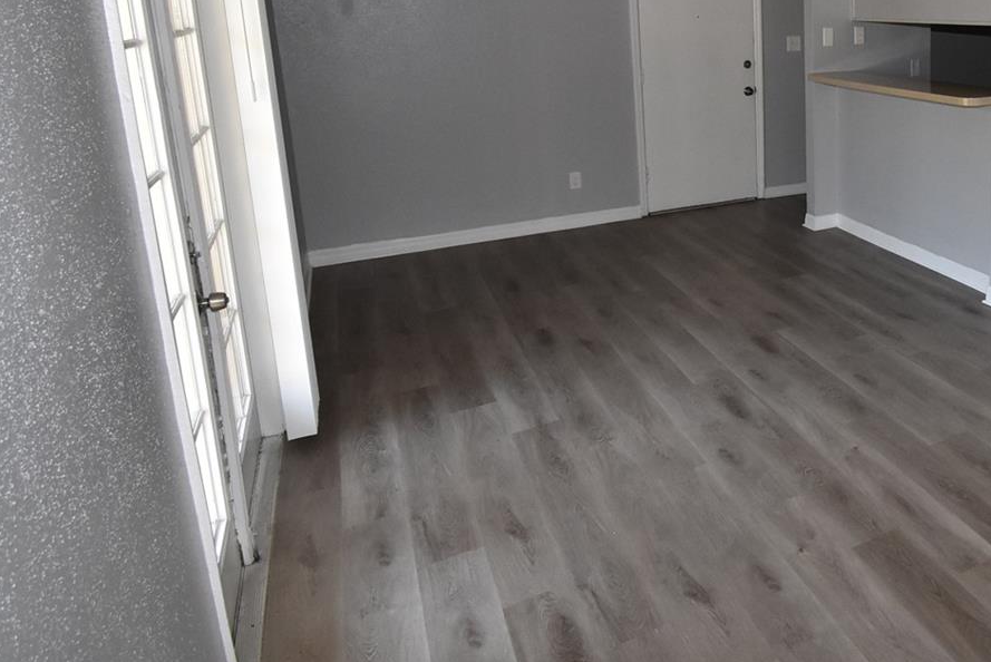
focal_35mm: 27
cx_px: 851
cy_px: 145
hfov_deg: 59.5
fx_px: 744
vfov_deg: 45.9
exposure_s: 1/125
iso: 1600
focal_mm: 10
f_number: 8
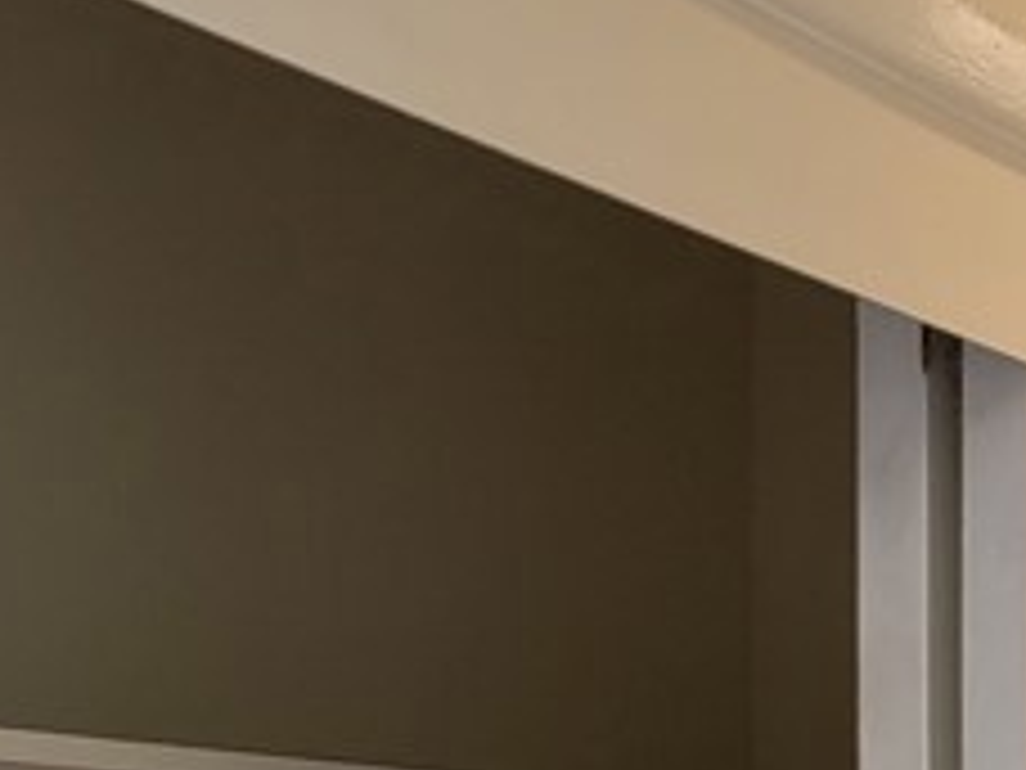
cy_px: 1130
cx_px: 18
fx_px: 3201
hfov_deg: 17.8
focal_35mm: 108
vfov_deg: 13.0
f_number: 1.8
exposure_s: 1/120
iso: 320
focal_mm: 6.7
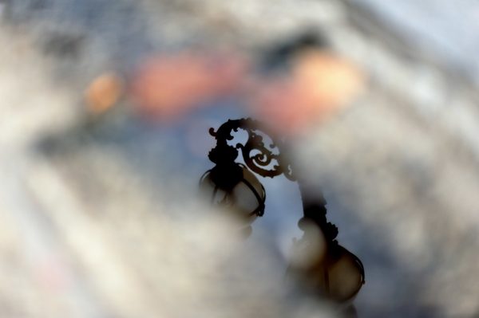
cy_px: 159
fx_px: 1130
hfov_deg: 23.9
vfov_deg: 16.0
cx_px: 240
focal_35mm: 85
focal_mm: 85
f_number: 1.4
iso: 200
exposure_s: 1/500
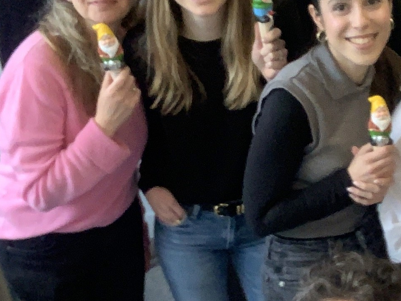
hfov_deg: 18.7
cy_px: 224
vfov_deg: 14.3
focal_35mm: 103
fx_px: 1194
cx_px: 381
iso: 200
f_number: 2.2
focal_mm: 2.87
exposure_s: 1/60
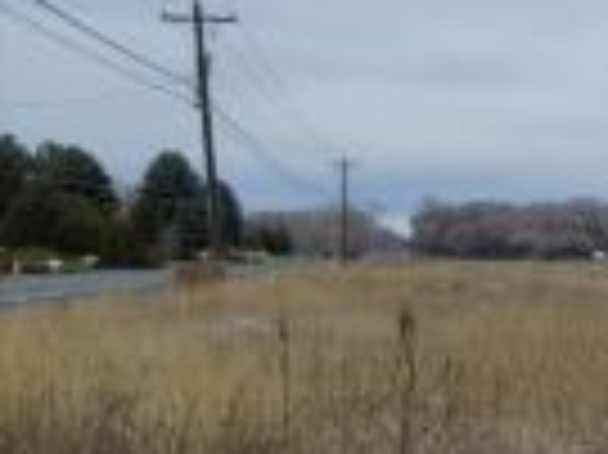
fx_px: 1299
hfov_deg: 22.2
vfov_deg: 19.7
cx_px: 892
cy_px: 346
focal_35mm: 74
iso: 20
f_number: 1.8
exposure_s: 1/342
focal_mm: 7
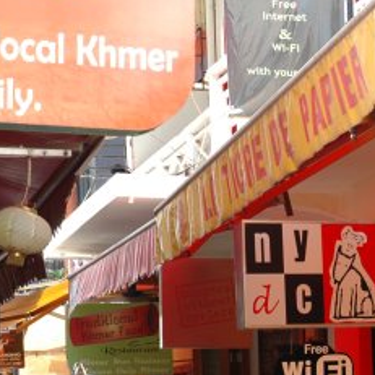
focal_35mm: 159
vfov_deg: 10.9
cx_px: 526
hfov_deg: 10.7
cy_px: 349
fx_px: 1949
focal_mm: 40
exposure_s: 1/60
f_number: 4.5
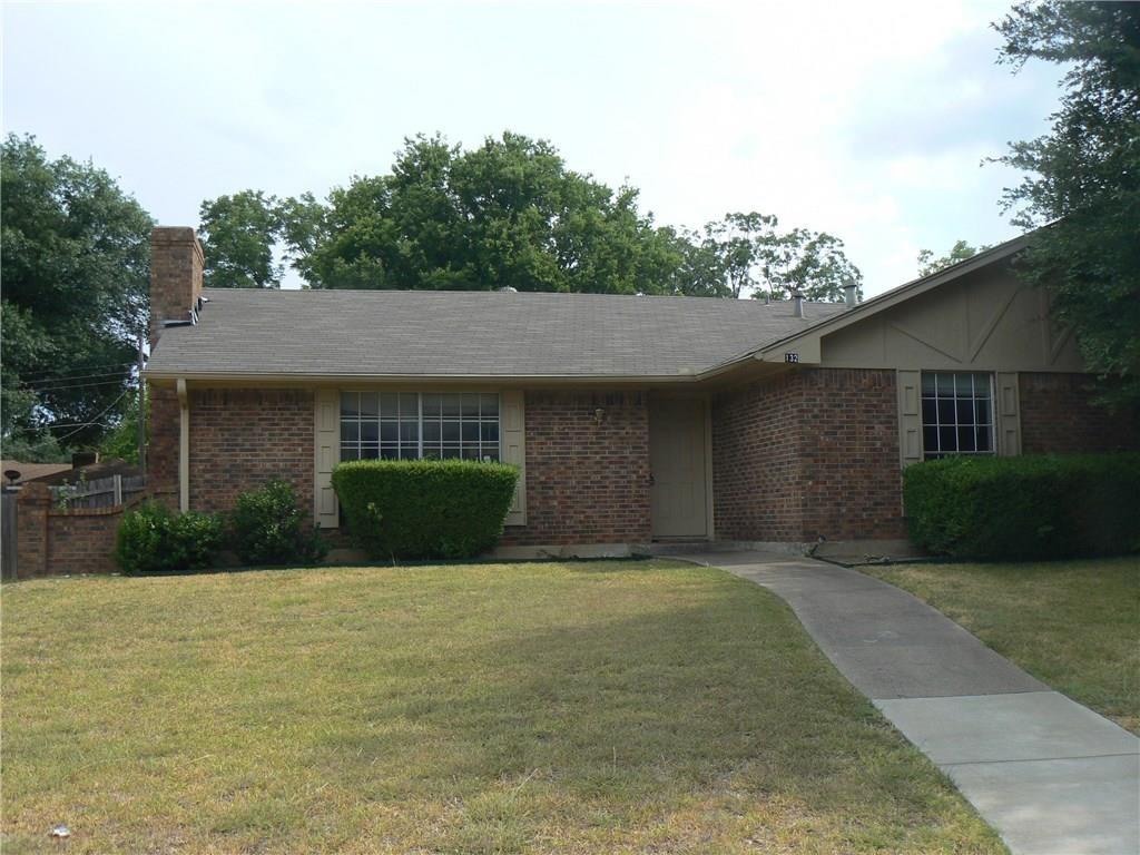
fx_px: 1186
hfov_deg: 51.4
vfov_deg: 39.7
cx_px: 570
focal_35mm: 36
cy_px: 428
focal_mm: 6
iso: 80
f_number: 5.6
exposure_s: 1/400
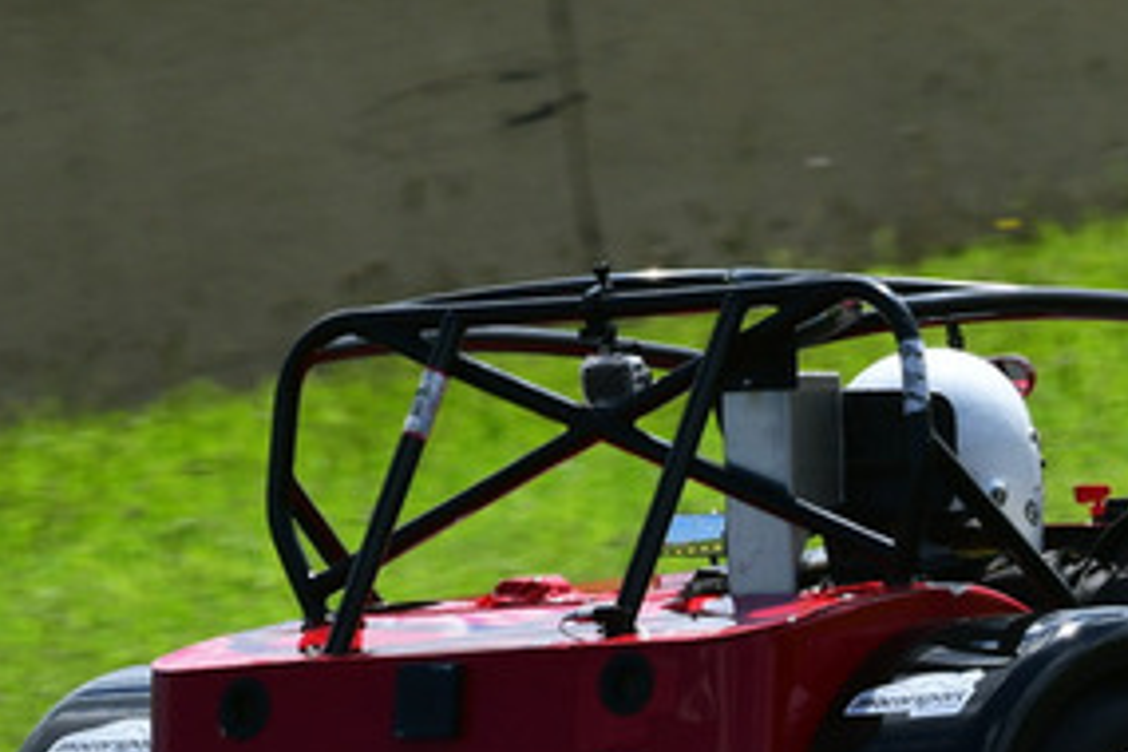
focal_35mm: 1514
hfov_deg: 1.4
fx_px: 47435
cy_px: 629
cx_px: 1100
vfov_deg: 0.9
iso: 400
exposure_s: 1/640
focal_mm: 360
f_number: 11
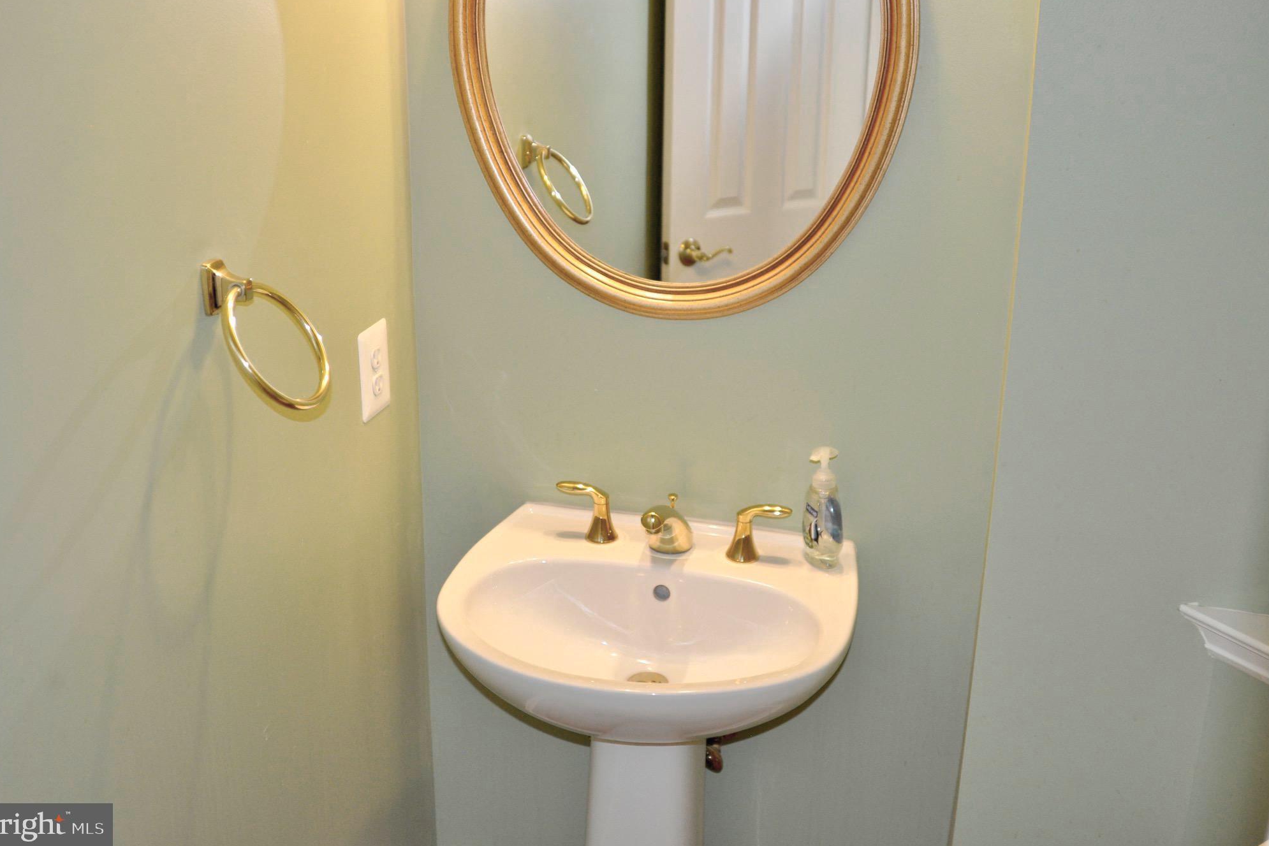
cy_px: 416
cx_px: 625
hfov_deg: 51.9
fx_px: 1304
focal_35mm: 37
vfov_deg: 35.9
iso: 800
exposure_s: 1/60
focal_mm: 24
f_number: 2.8
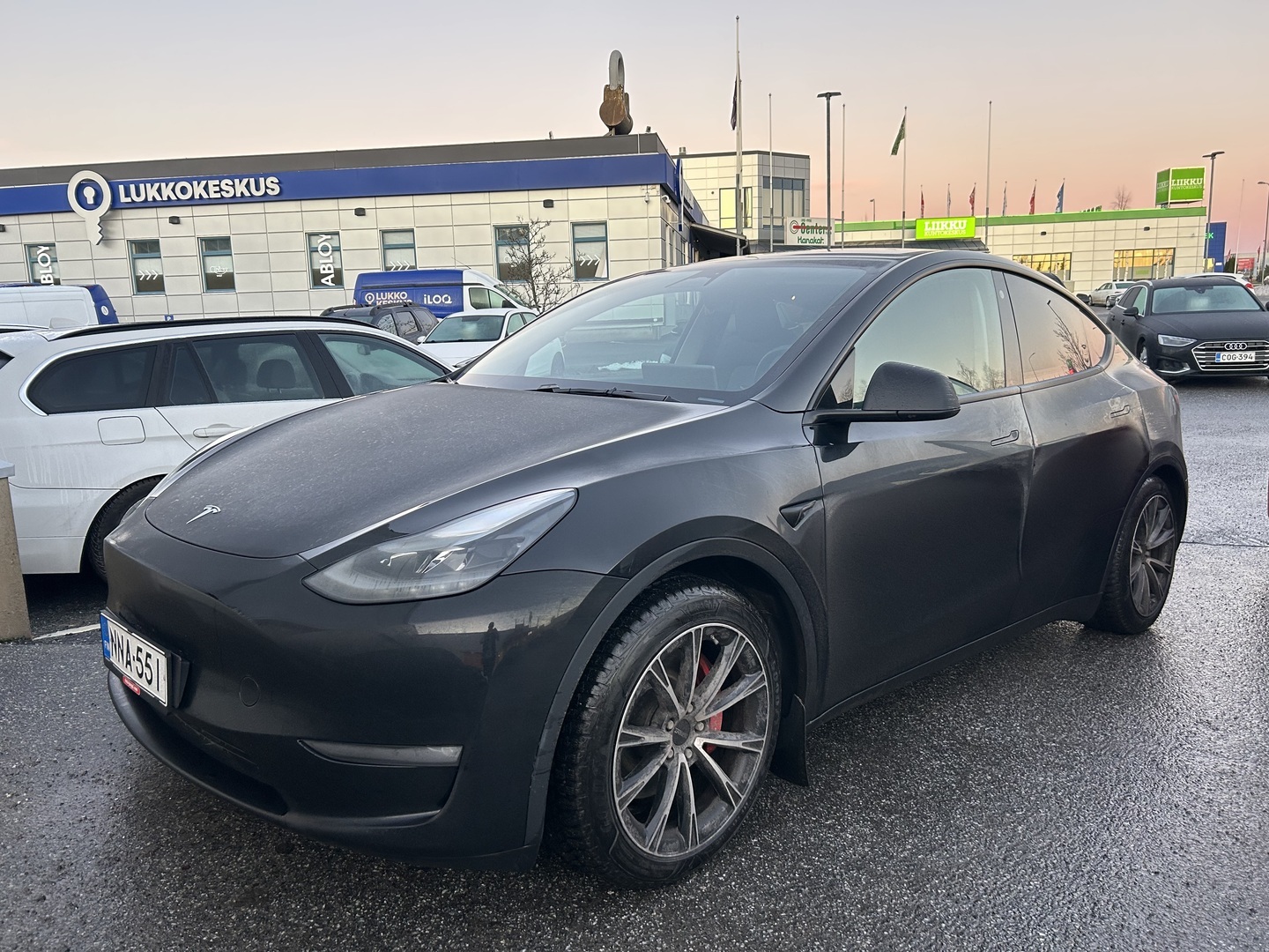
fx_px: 953
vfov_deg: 53.1
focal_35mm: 26
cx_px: 634
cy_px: 476
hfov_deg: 67.3
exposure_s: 1/121
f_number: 1.5
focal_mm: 5.7
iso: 125
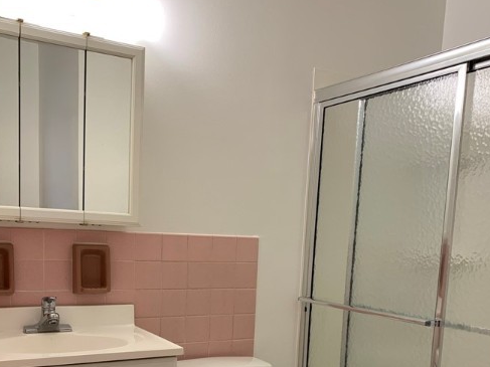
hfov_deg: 45.8
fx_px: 580
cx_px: 227
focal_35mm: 41
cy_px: 313
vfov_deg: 33.7
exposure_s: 1/120
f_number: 1.8
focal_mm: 4.25
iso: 50
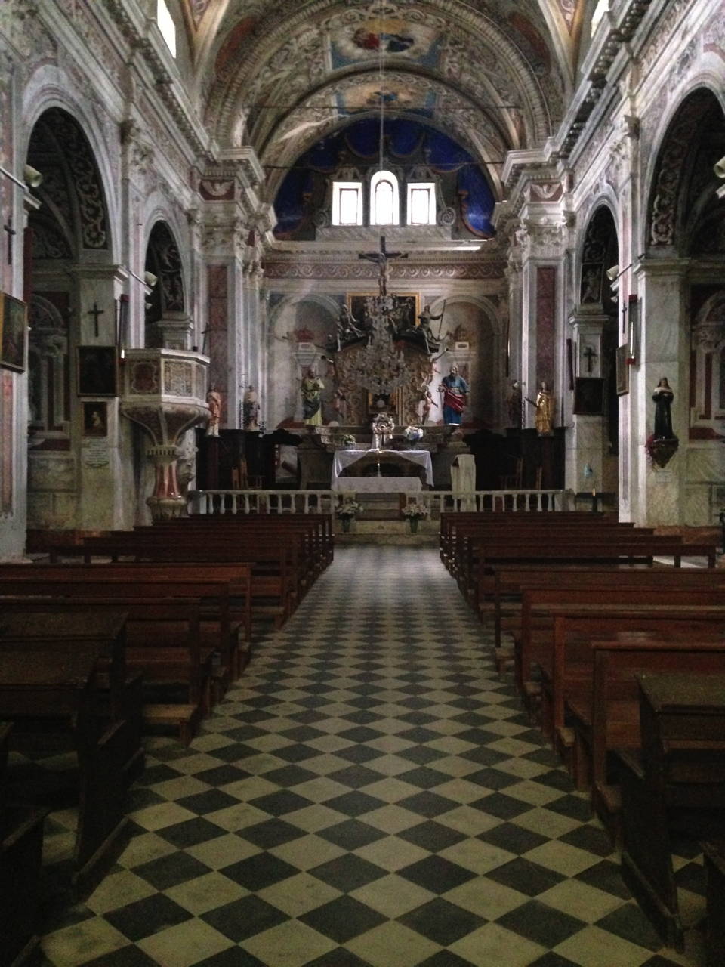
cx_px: 362
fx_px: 922
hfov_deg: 42.9
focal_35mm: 33
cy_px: 484
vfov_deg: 55.4
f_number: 2.4
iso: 800
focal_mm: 4.12
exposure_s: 1/15
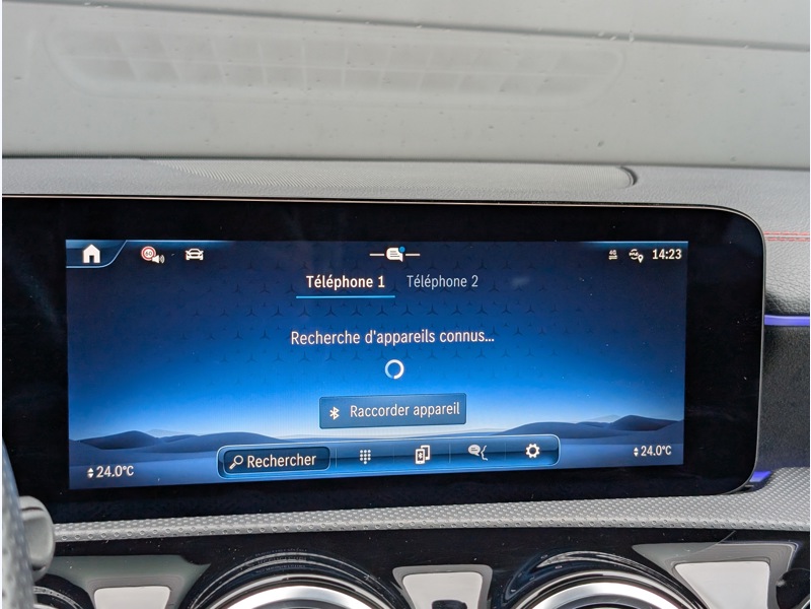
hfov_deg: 38.9
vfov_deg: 29.7
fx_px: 1148
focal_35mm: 49
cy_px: 304
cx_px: 406
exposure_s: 1/60
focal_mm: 6.9
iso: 52
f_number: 1.68
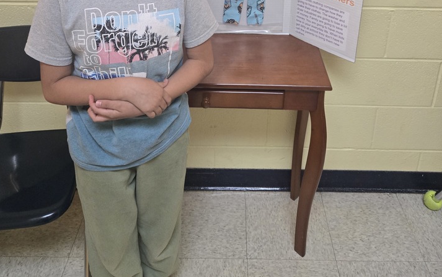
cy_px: -14
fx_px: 422
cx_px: 224
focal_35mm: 35
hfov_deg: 55.3
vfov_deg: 32.7
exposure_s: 1/120
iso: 500
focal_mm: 5.4
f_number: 1.8
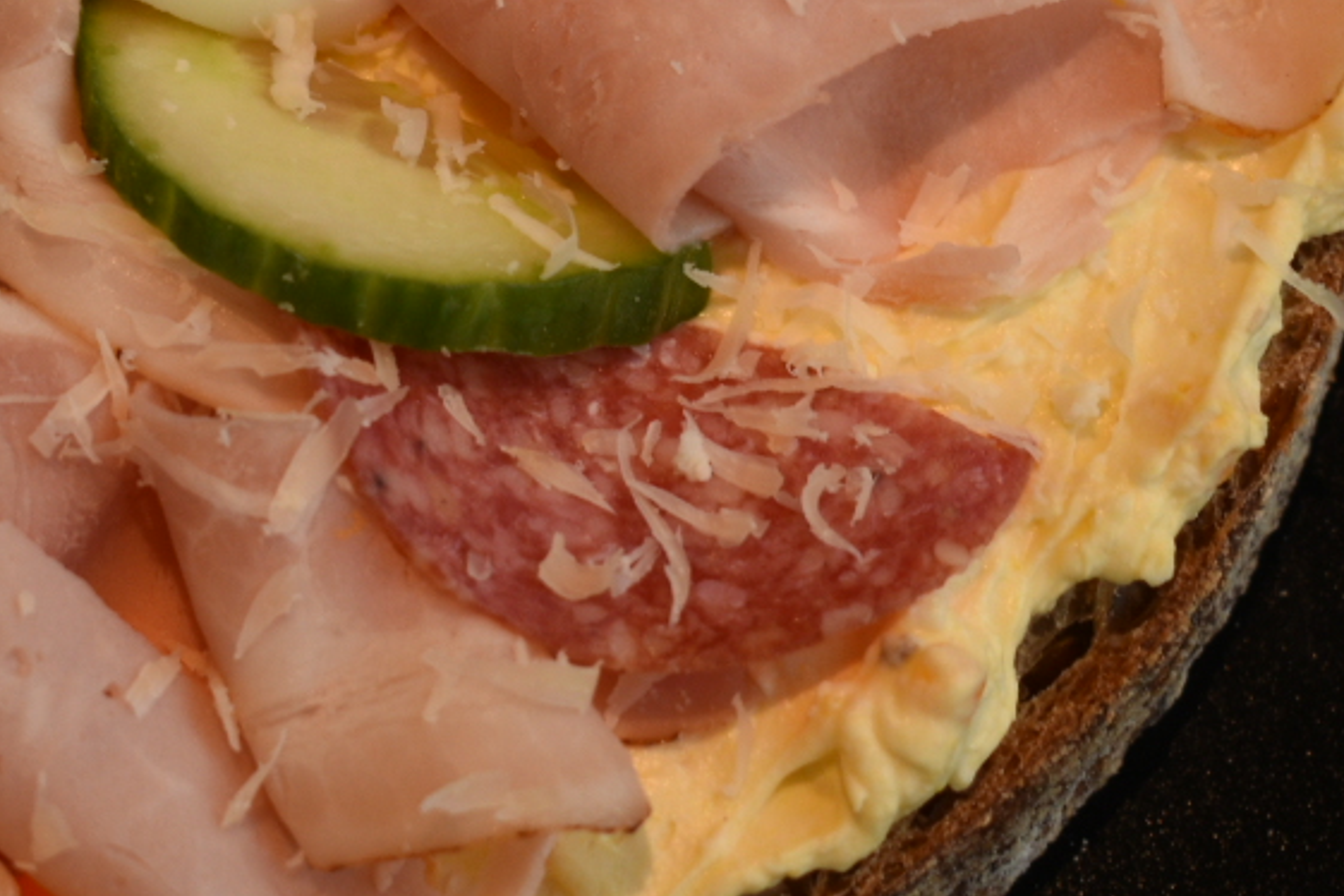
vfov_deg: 10.5
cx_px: 383
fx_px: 4853
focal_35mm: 130
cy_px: 105
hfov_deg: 15.7
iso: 200
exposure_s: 1/40
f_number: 4.2
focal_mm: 30
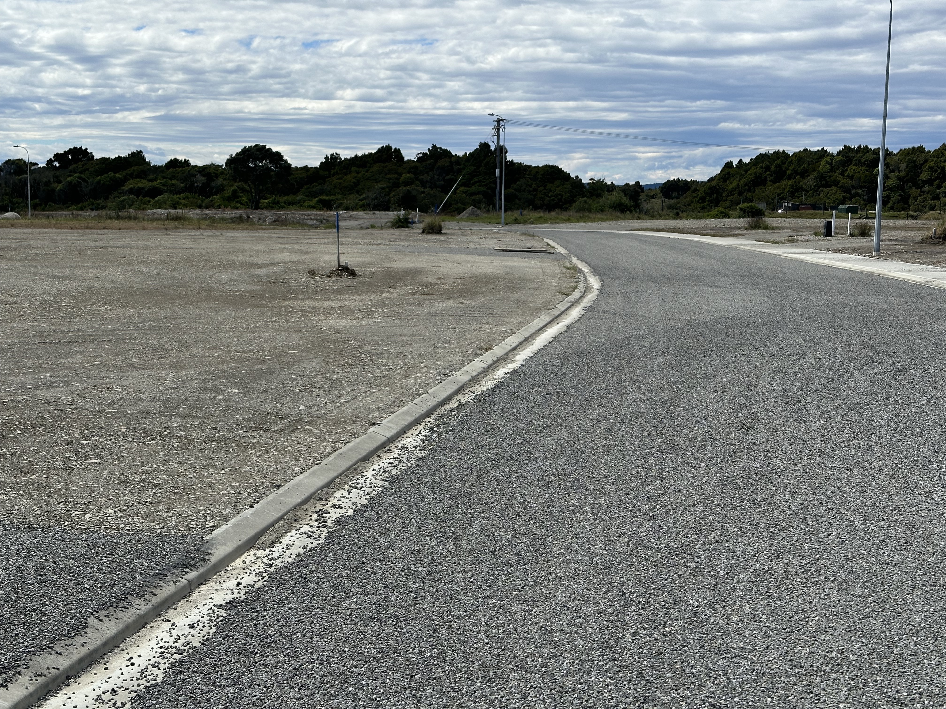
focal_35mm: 48
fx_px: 1312
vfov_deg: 30.3
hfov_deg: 39.7
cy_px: 354
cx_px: 473
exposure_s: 1/6211
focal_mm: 6.86
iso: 64
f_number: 1.78
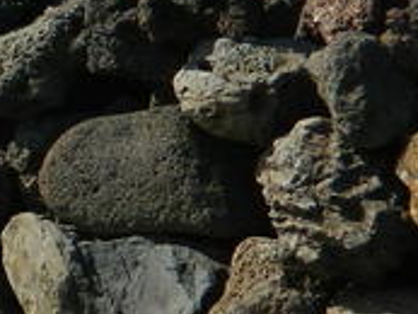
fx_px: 4084
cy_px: 140
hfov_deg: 5.6
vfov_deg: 4.4
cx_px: -580
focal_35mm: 338
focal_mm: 10.2
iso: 80
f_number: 3.8
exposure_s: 1/800
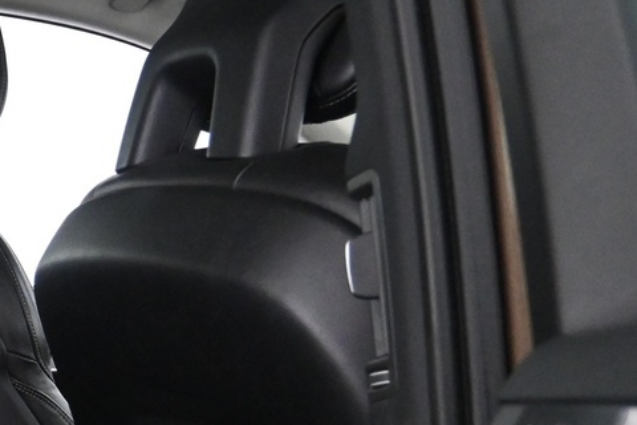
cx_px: -395
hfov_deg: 20.3
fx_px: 1433
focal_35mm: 81
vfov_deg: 16.1
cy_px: 530
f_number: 3.5
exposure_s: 1/50
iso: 3200
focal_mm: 16
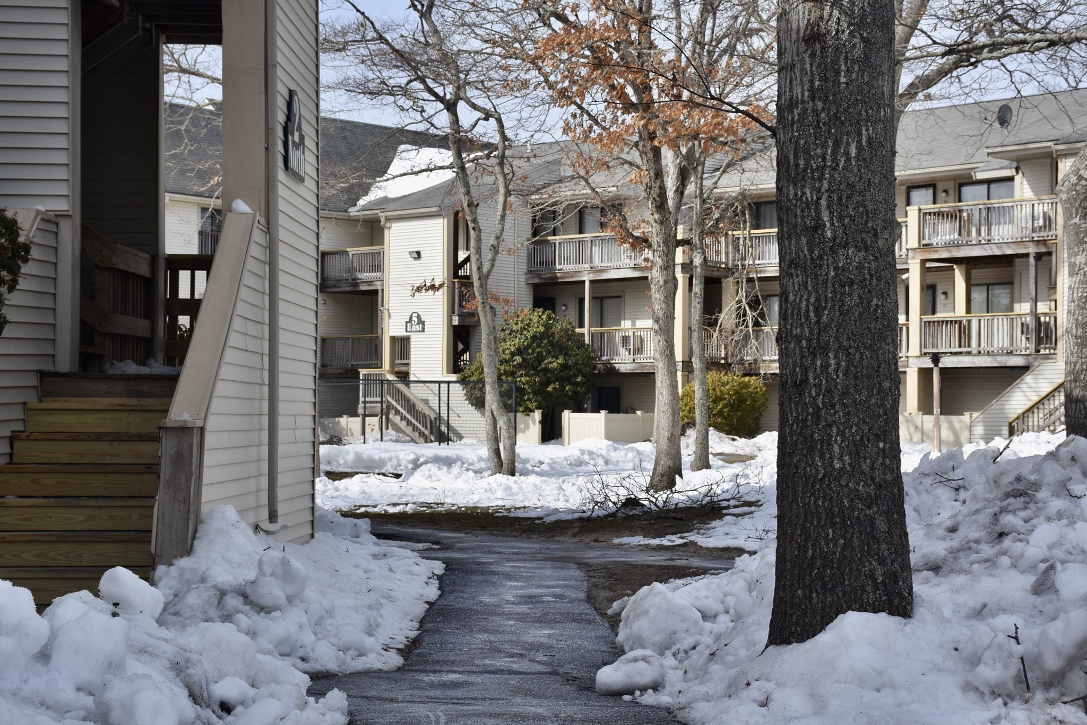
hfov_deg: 29.9
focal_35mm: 68
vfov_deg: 20.2
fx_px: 2039
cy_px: 362
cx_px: 544
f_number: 8
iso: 180
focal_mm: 45
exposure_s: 1/500
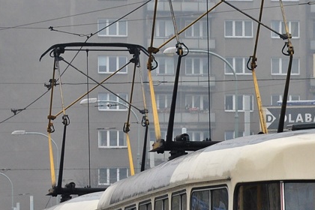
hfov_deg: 6.4
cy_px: 210
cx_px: 263
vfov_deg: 4.3
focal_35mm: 321
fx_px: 2812
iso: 320
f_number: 10
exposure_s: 1/250
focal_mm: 75
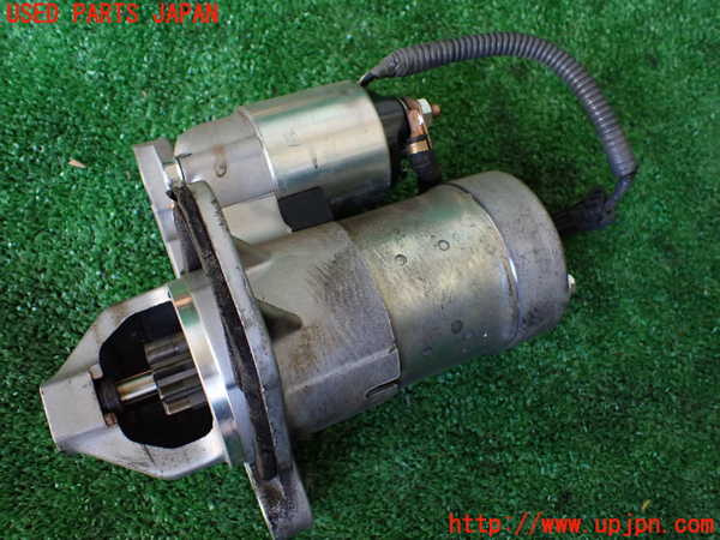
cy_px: 270
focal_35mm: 30
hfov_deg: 60.0
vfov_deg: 46.8
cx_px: 360
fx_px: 624
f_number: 2.3
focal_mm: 5.4
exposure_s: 1/125
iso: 500
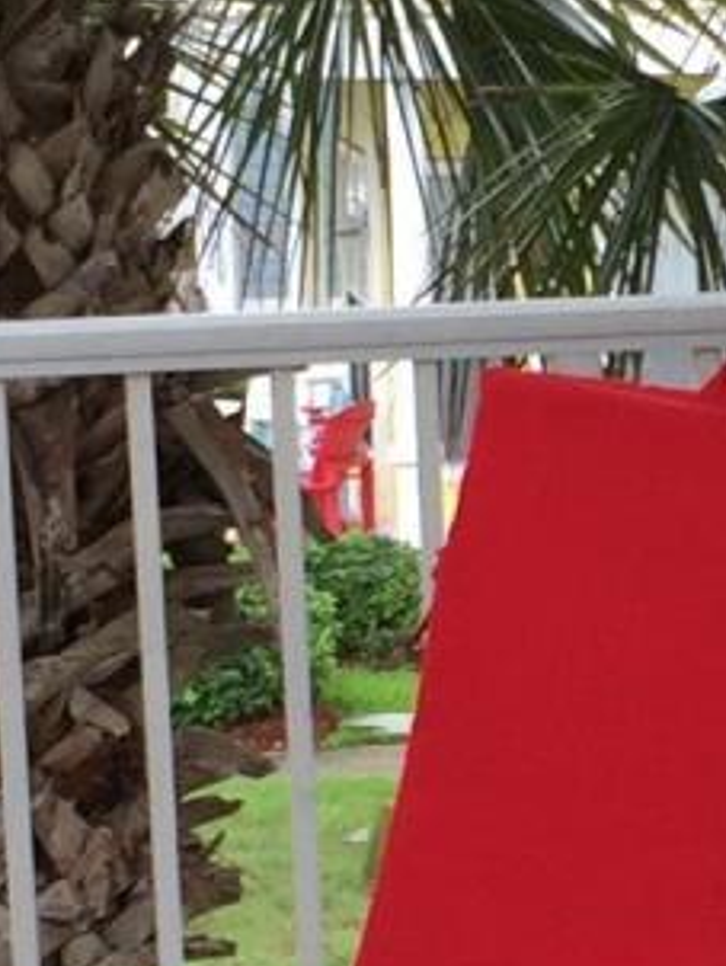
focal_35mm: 192
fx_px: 5362
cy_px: 726
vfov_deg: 10.3
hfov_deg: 7.7
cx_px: 950
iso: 32
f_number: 2.2
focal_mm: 4.15
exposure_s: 1/129
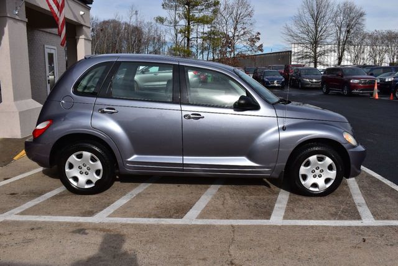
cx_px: 199
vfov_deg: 40.0
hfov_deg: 57.2
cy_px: 133
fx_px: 365
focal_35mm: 33
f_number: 11
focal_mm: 22
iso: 200
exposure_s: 1/500
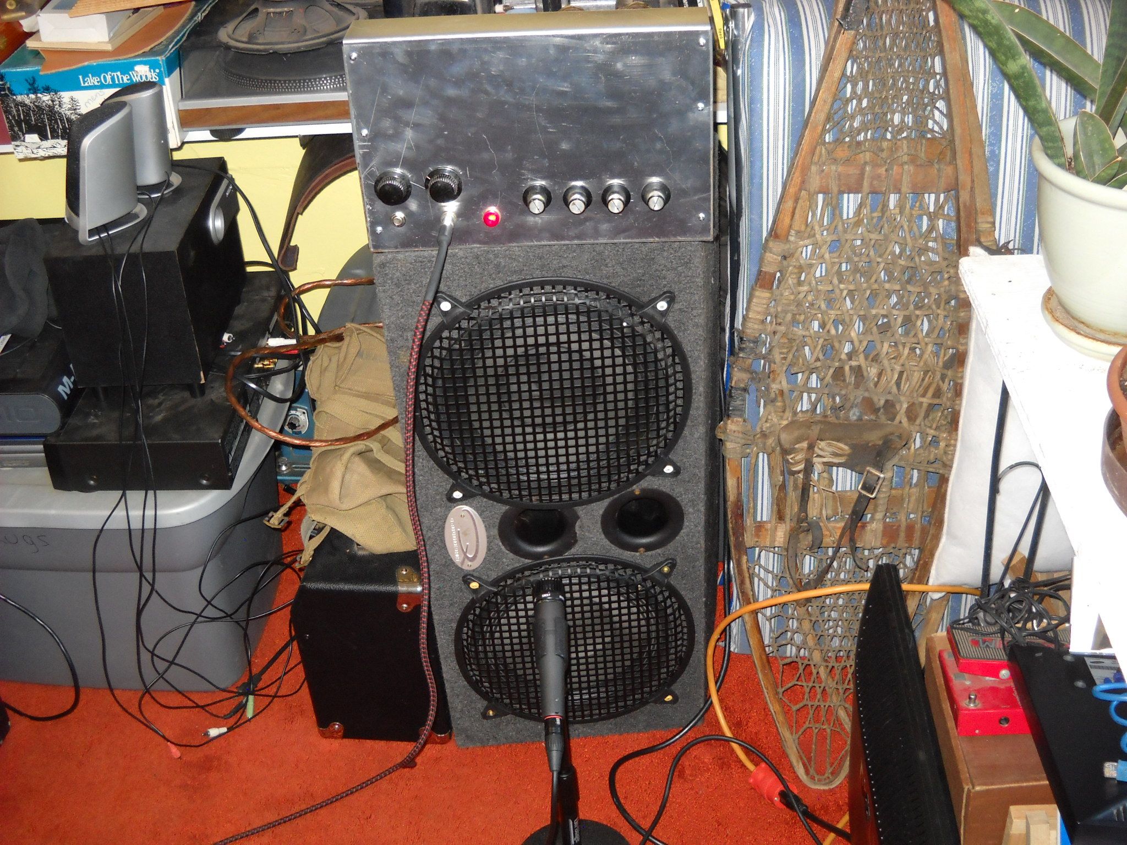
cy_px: 422
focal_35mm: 41
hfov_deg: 45.8
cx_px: 564
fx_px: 1335
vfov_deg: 35.1
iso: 200
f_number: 3.1
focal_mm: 6.72
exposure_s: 1/30
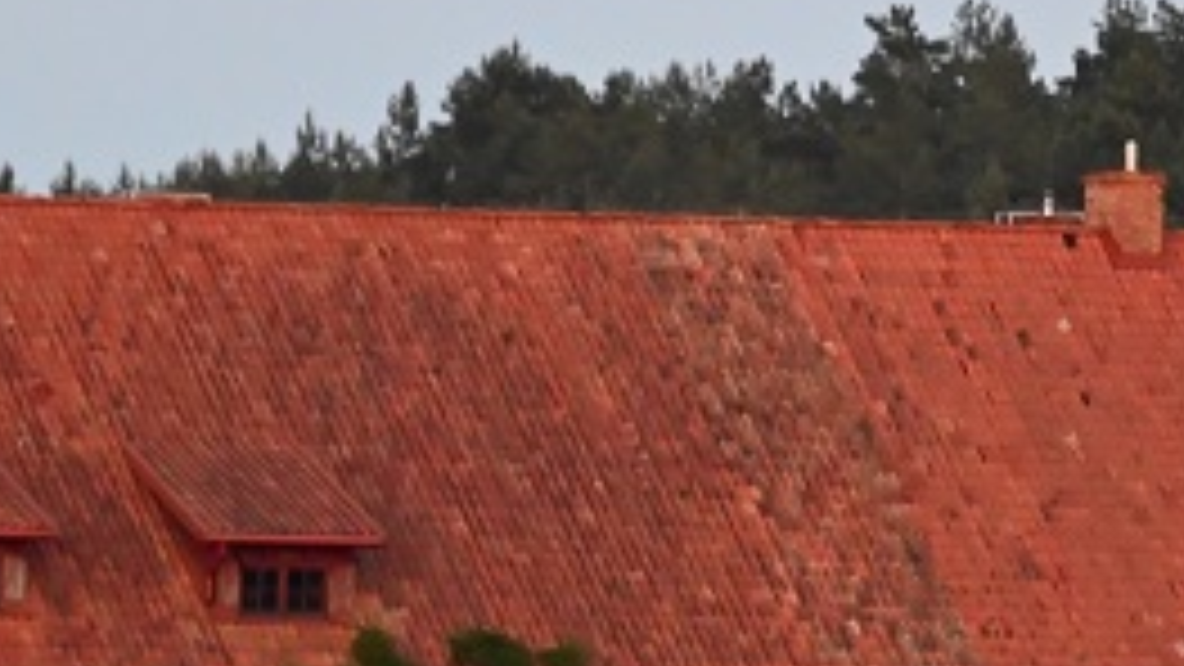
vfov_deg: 1.1
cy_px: 207
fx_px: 35605
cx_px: 914
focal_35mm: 1134
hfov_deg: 1.9
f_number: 5.6
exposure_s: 1/500
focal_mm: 300
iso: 3200
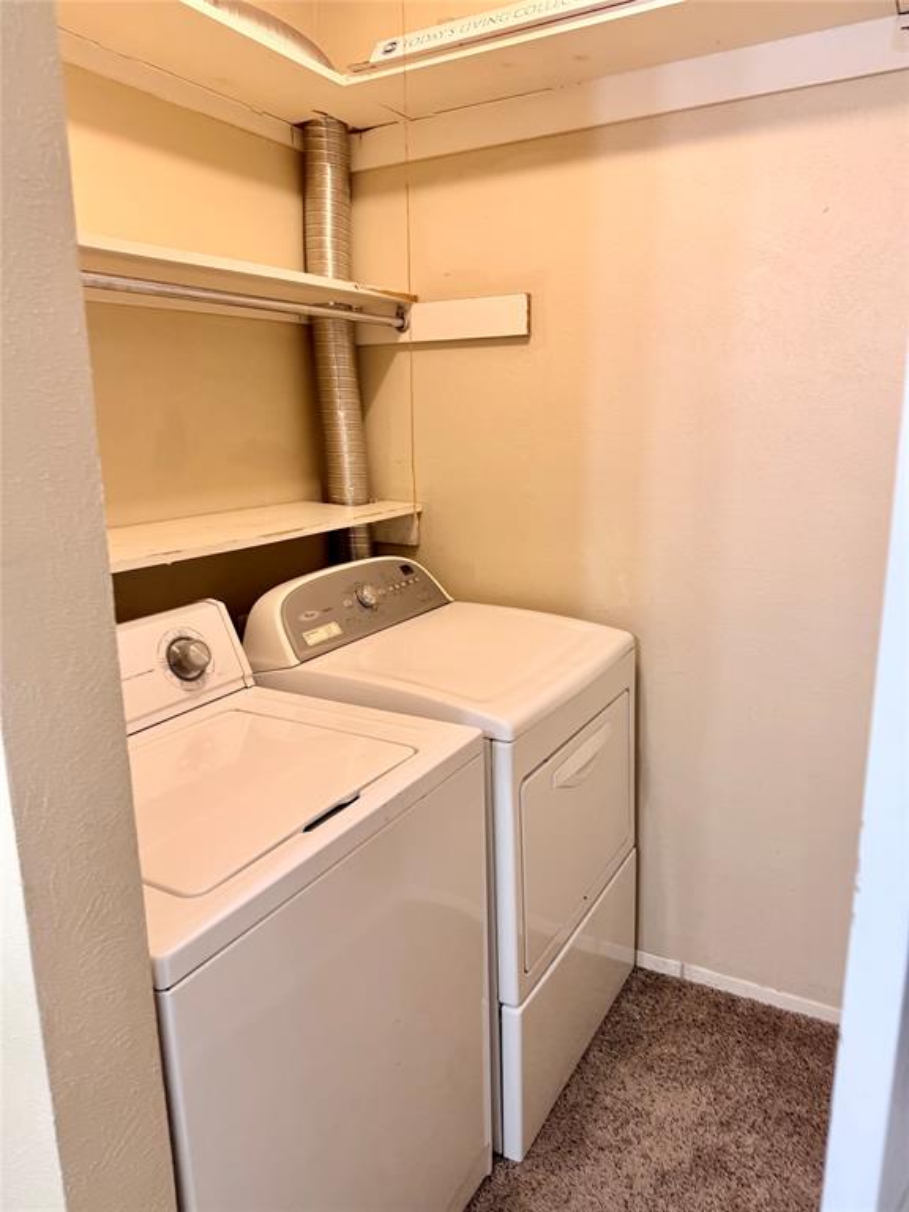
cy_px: 606
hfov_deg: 56.8
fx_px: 840
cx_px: 454
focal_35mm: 24
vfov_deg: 71.6
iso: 125
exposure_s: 1/60
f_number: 1.78
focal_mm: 6.76
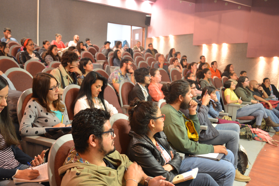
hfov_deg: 61.8
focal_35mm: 30
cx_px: 125
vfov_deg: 43.4
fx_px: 233
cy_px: 112
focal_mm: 24
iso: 1600
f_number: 3.5
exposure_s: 1/10
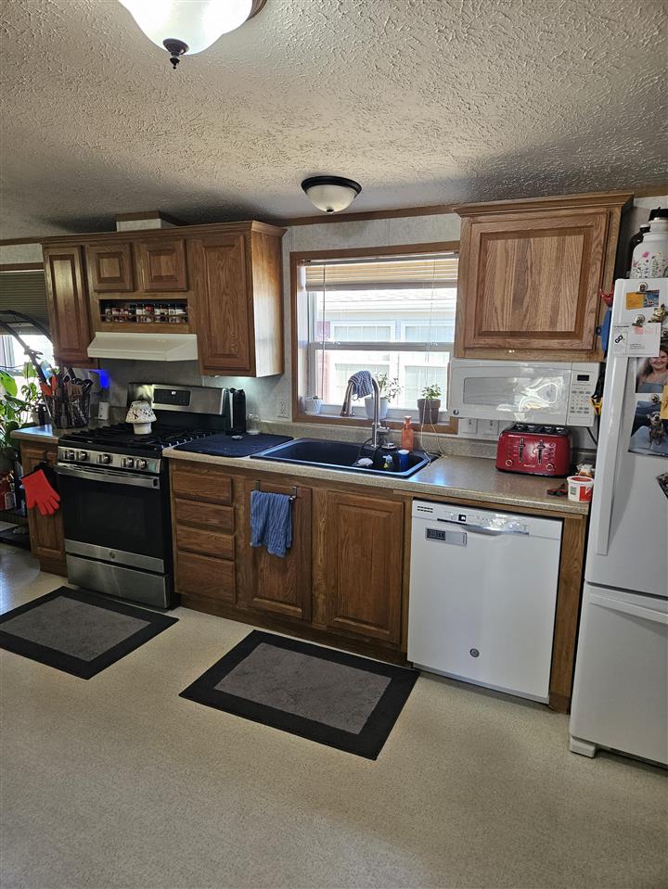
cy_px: 444
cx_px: 334
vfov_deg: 73.9
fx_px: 591
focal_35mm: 23
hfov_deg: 58.9
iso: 200
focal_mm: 5.4
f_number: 1.8
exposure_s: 1/120
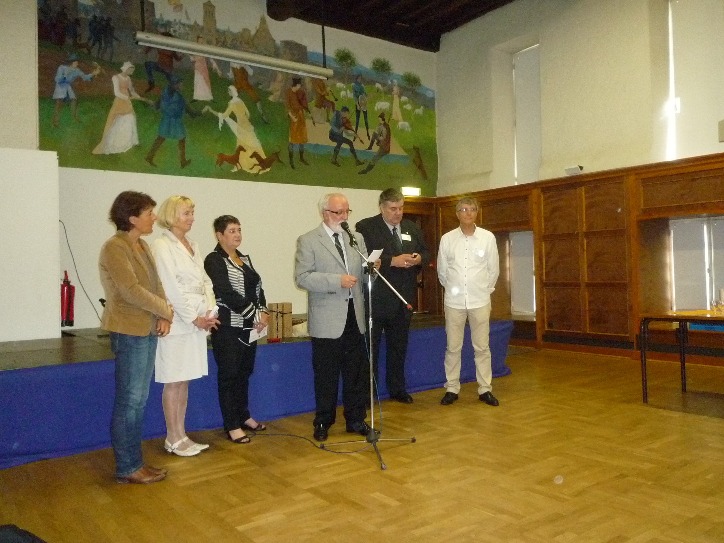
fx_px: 607
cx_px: 362
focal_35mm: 29
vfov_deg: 48.2
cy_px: 272
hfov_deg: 61.7
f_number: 2.8
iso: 500
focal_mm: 4.4
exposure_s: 1/30
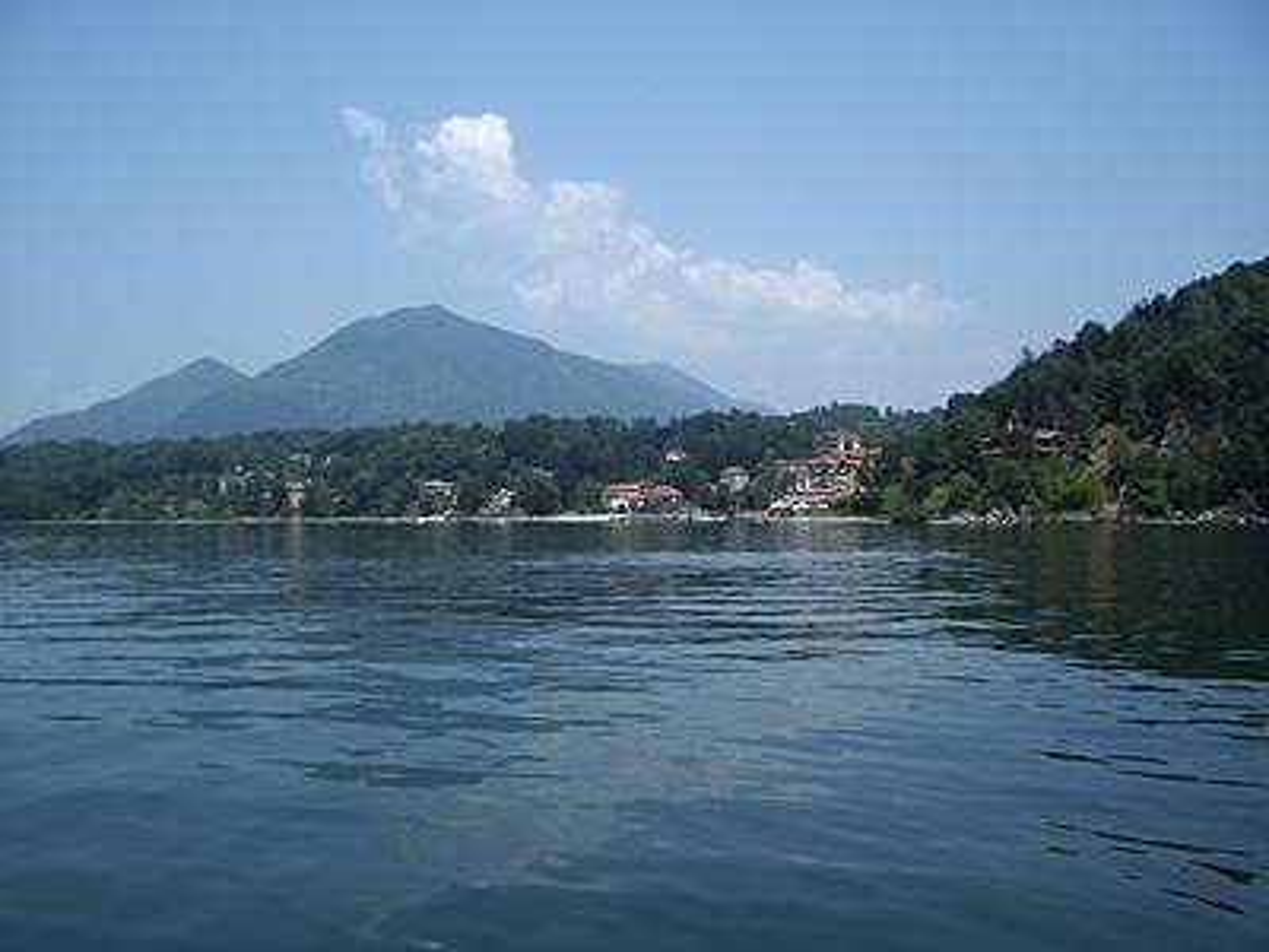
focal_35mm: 35
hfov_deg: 52.6
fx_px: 1283
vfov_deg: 40.7
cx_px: 634
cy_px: 476
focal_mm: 5.8
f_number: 4.3
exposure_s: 1/500
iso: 50
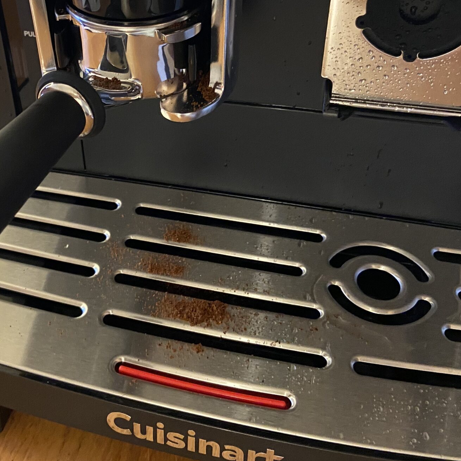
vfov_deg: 36.8
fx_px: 678
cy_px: 123
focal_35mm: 45
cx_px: 146
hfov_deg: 37.1
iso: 400
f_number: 1.8
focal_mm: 4.25
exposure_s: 1/33
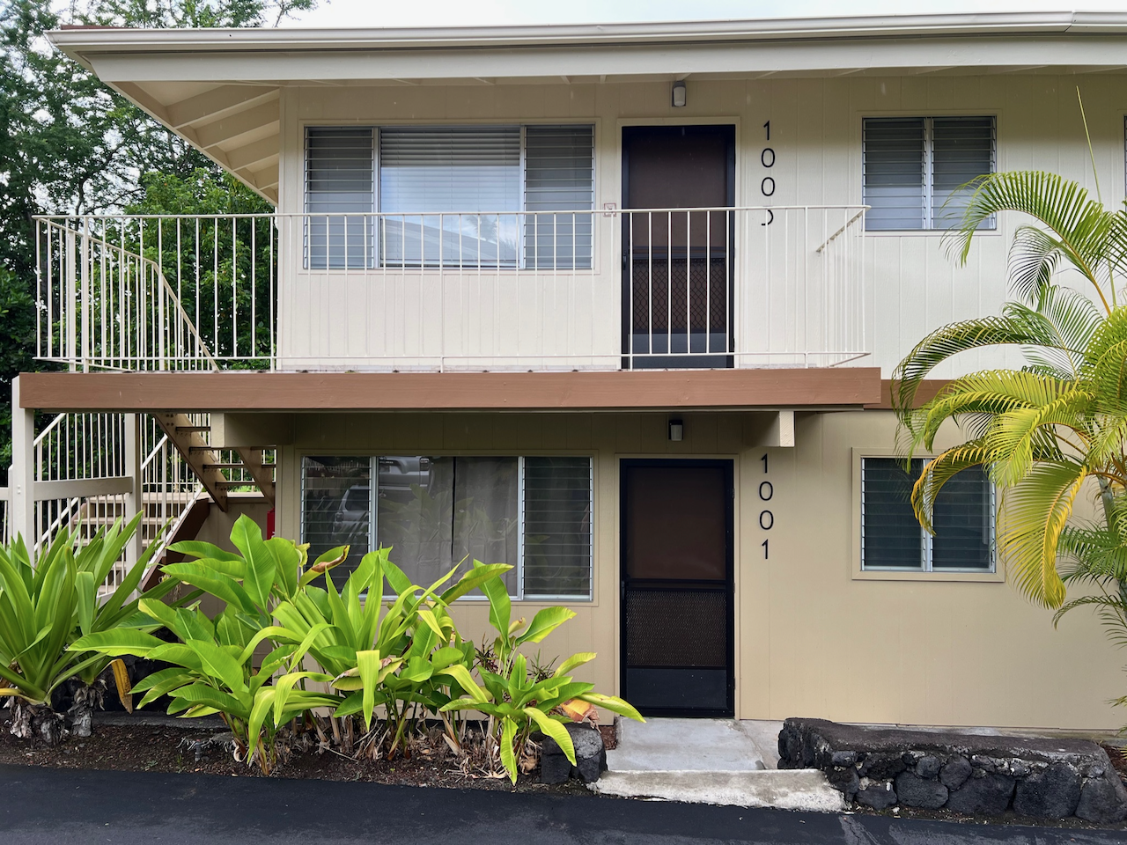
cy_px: 422
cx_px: 564
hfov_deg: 67.3
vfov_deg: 53.1
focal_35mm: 26
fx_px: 846
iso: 50
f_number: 1.5
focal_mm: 5.7
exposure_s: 1/366
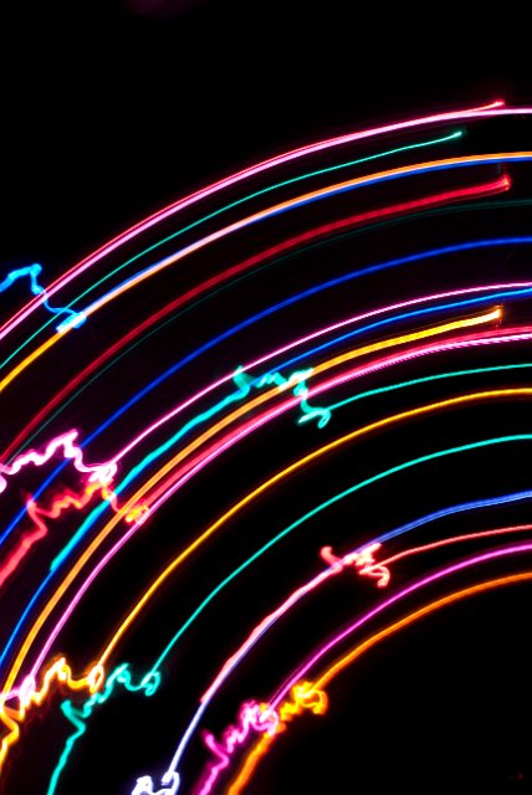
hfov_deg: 18.2
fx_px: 1659
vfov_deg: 27.0
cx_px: 266
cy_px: 398
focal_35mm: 75
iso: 100
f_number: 8
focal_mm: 50
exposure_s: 1.6
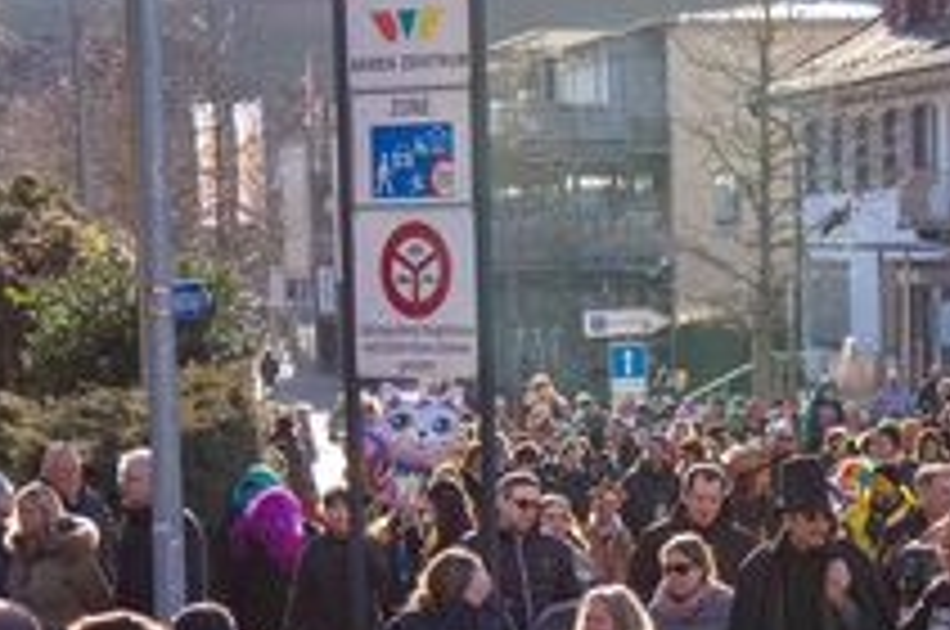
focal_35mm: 141
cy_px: 634
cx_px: 761
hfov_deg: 14.5
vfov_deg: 9.6
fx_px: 3715
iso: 400
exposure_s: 1/1000
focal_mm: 55
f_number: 4
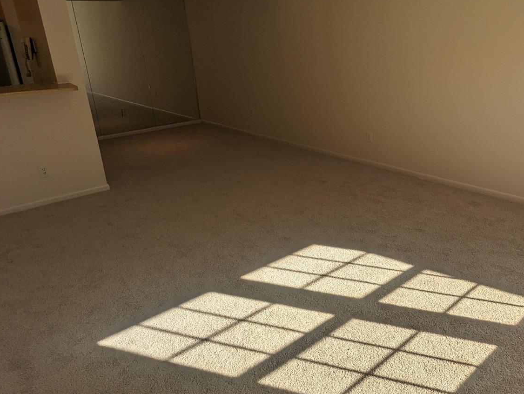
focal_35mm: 29
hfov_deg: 59.9
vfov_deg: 48.3
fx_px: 439
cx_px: 358
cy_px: 196
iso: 52
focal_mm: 2.35
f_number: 2.2
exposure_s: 1/1068
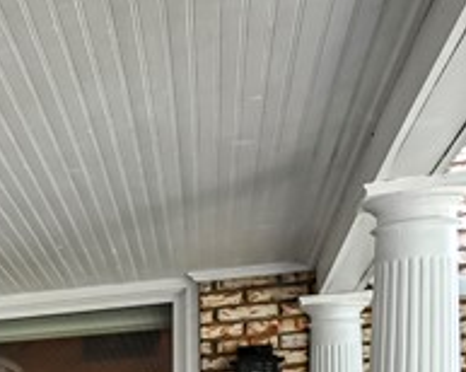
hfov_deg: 15.0
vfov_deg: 18.7
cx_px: -653
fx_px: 1020
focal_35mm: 74
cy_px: 523
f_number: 8
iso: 1600
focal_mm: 14
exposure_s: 1/100
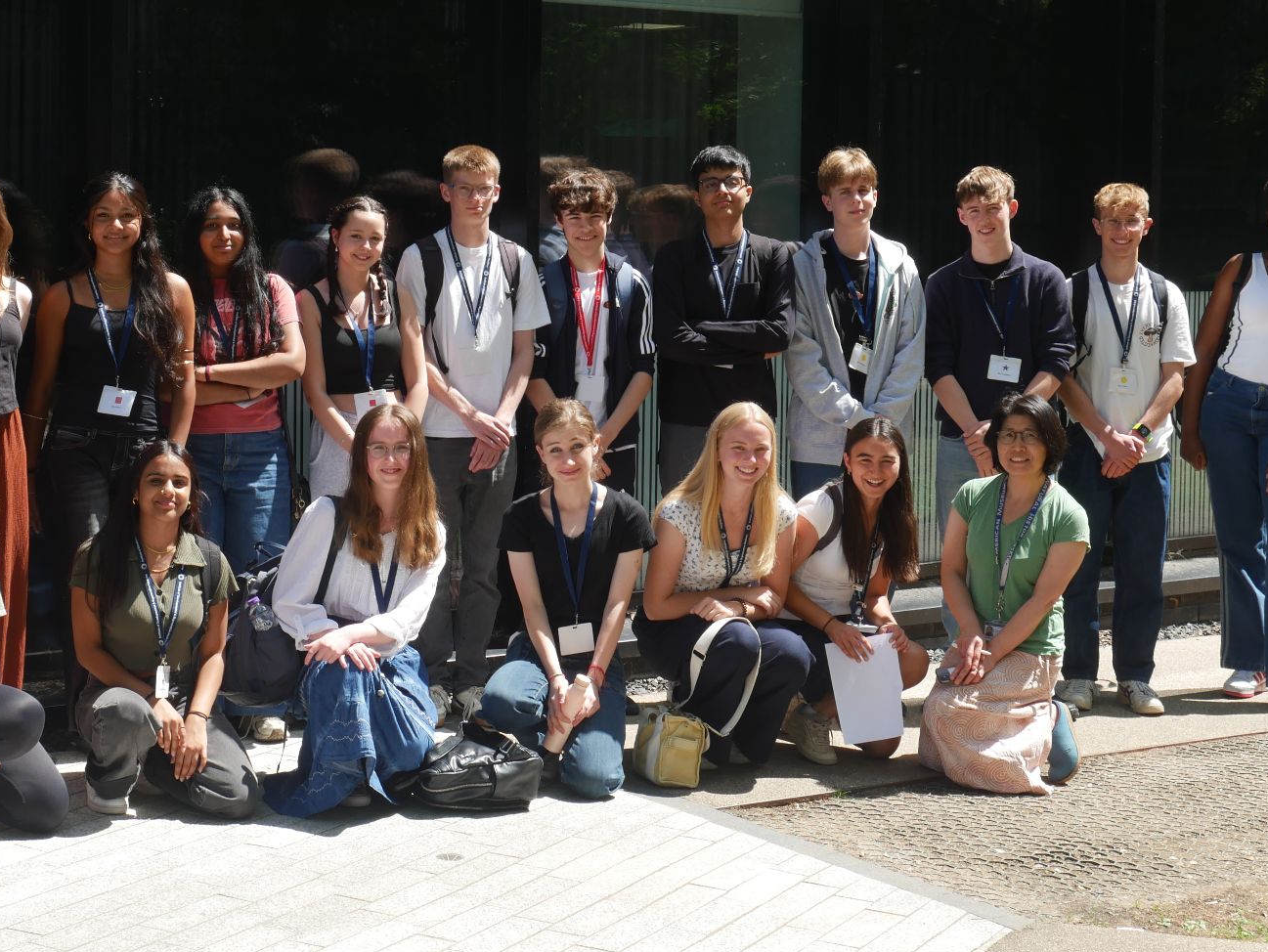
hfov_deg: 28.0
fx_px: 2529
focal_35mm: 69
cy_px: 340
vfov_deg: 21.3
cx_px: 463
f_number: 8
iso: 200
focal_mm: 24
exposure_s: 1/160
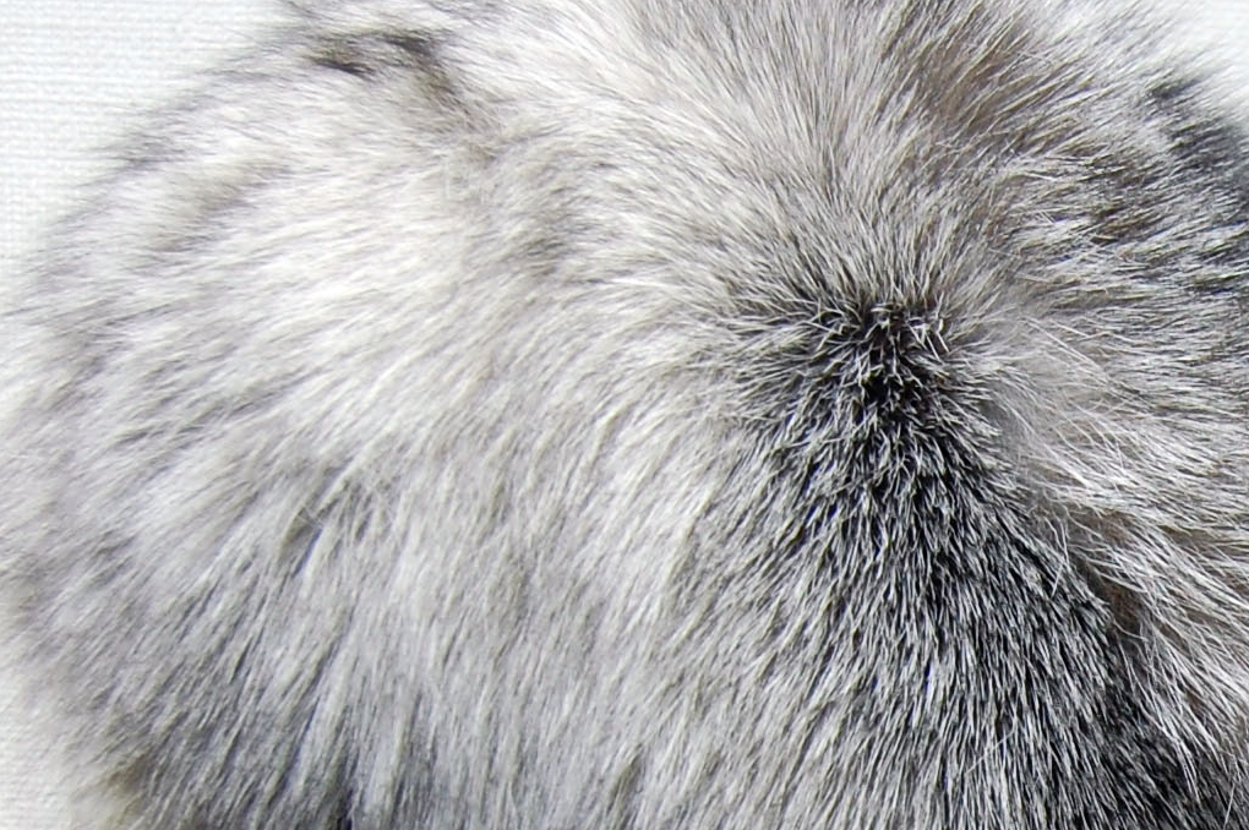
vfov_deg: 11.7
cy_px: 949
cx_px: 1419
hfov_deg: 17.2
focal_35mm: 115
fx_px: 3986
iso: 400
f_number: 5
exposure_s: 1/100
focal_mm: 26
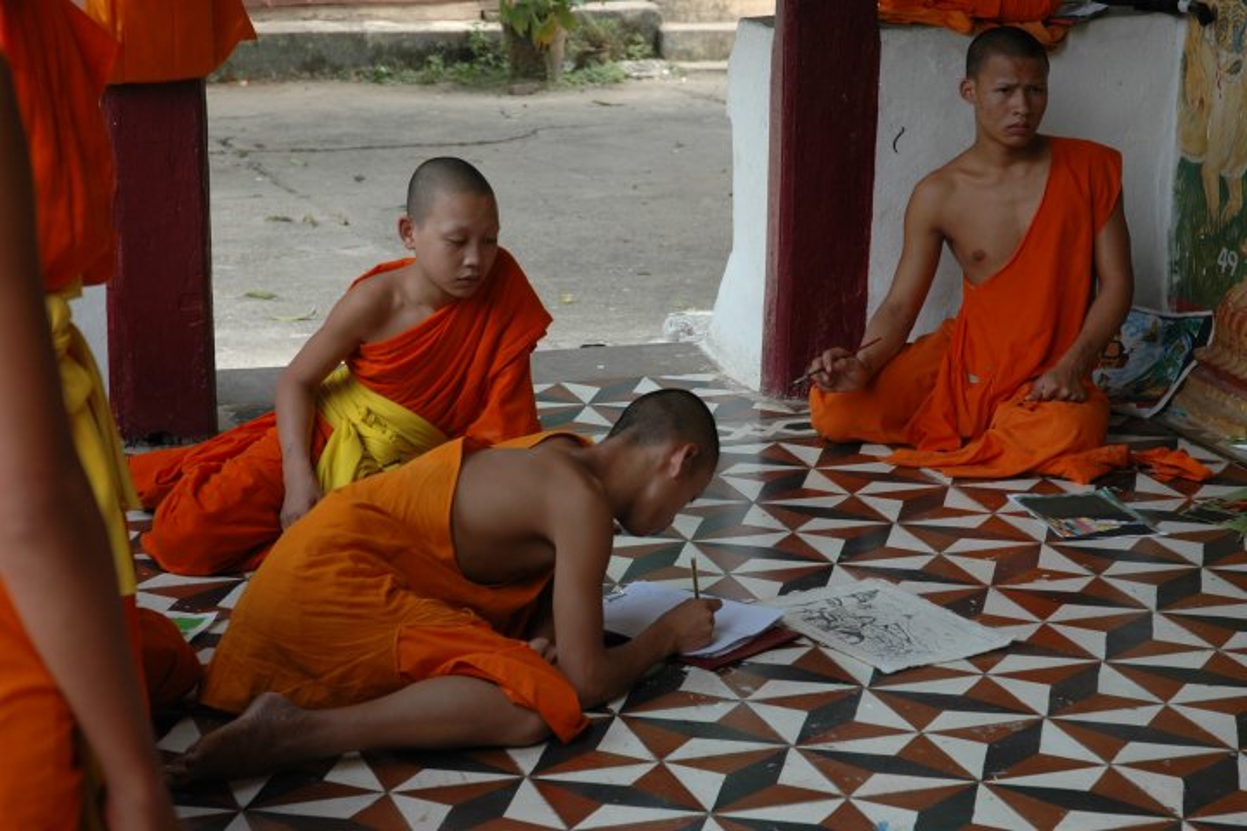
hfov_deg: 24.6
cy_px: 416
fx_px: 2857
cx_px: 624
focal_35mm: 82
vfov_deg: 16.6
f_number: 5.6
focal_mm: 55
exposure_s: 1/125
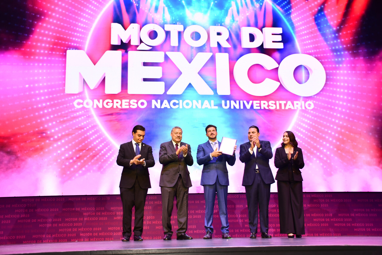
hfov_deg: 48.5
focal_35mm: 40
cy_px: 128
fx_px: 424
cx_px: 191
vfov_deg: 33.4
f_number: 4.5
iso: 320
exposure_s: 1/60
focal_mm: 27
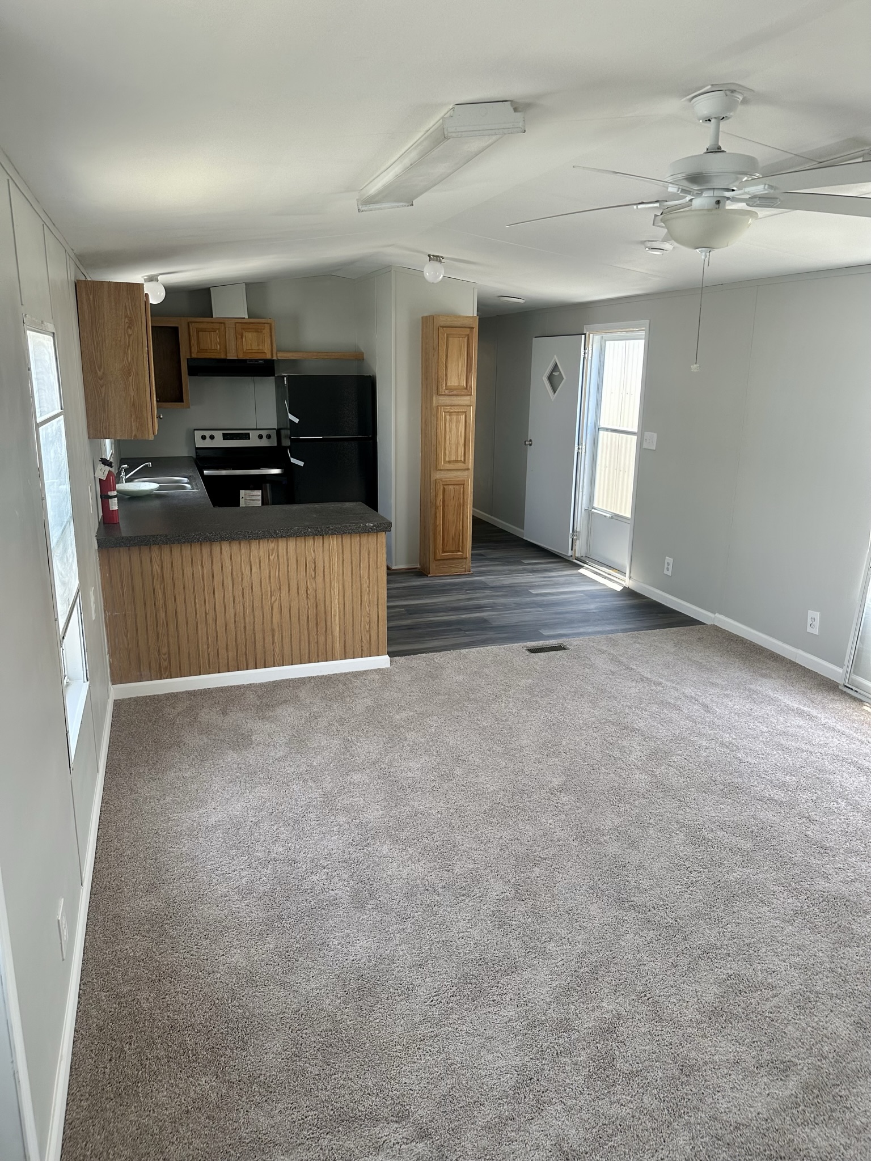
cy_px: 580
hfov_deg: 56.8
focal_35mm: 24
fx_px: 805
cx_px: 436
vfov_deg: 71.6
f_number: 1.78
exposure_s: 1/134
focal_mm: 6.86
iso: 100
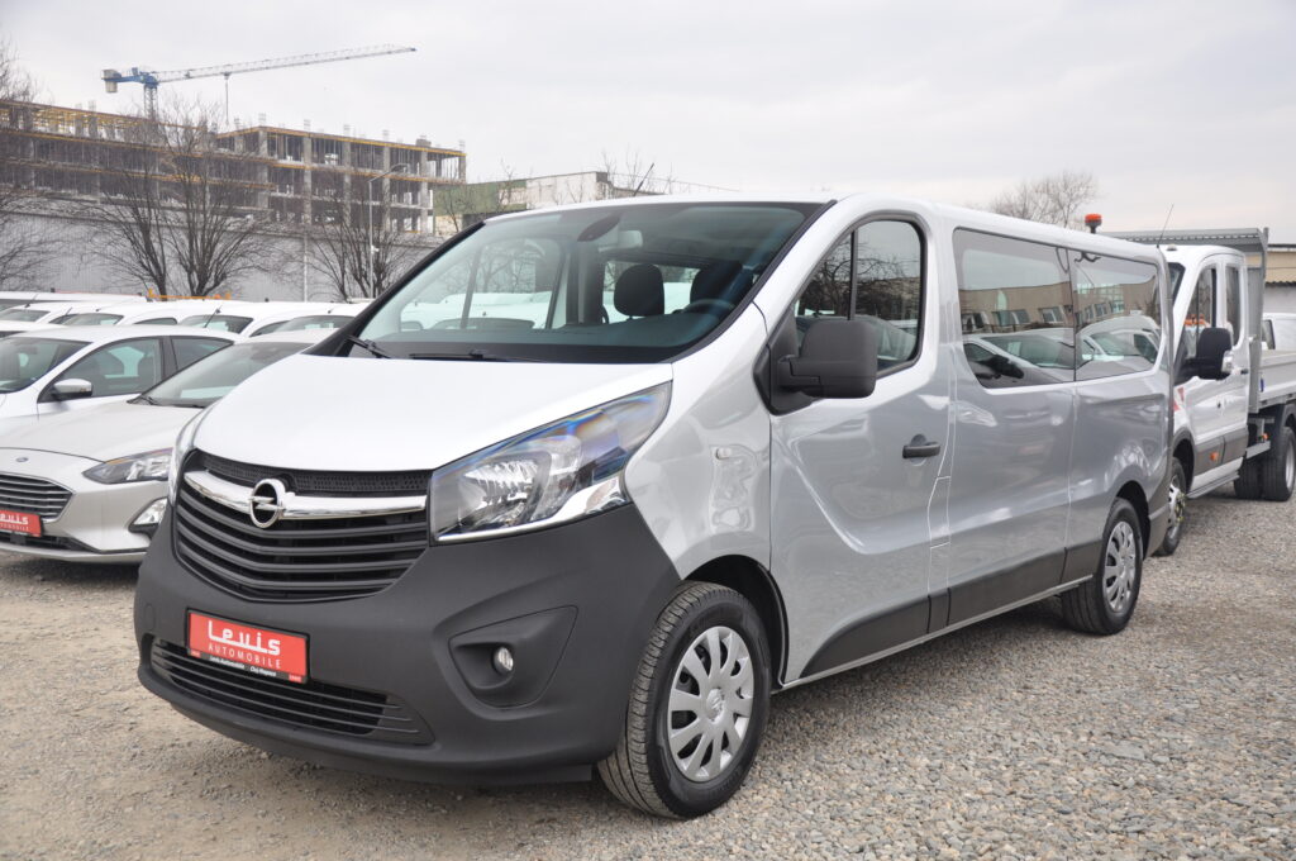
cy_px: 430
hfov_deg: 51.3
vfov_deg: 35.4
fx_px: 1348
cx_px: 648
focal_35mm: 38
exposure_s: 1/125
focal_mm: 25
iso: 400
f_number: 5.6
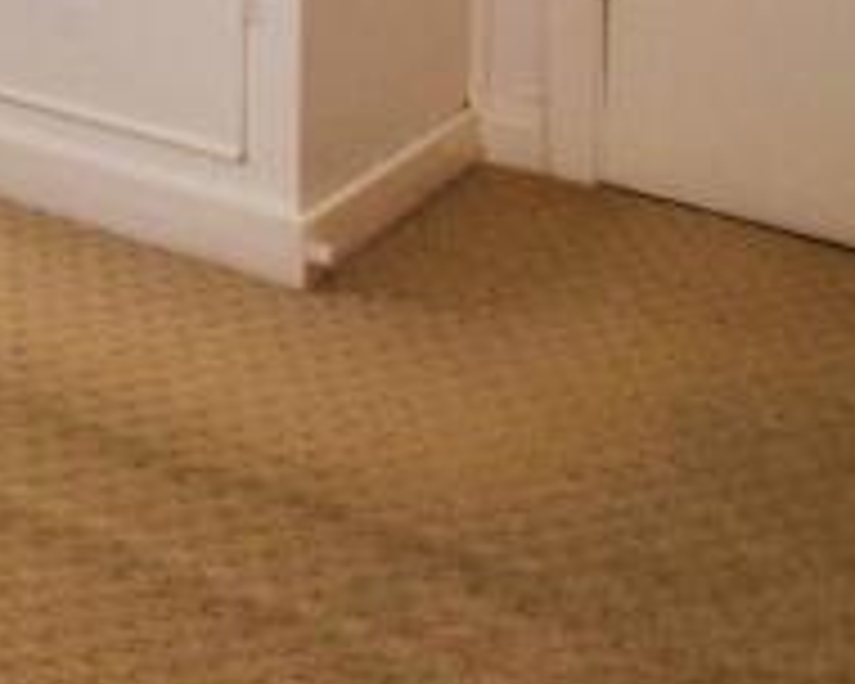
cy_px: -695
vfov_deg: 15.8
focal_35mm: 76
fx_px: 1923
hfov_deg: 15.0
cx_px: -1197
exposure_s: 1/200
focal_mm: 10
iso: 1000
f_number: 18
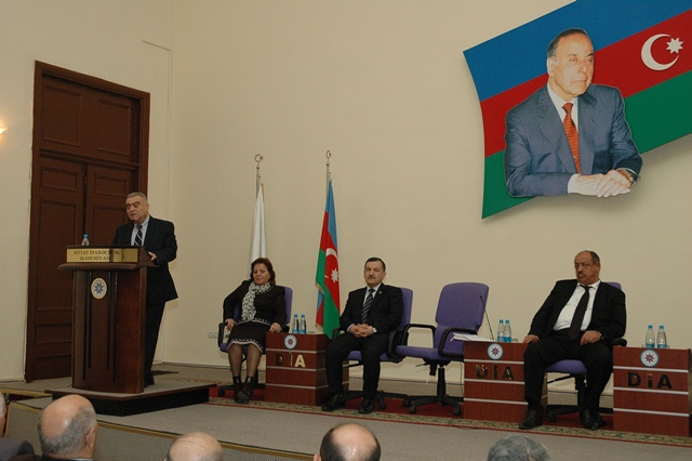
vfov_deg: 28.9
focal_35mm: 46
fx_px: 893
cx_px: 346
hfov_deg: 42.3
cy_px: 230
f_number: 6.3
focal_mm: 31
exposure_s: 1/100
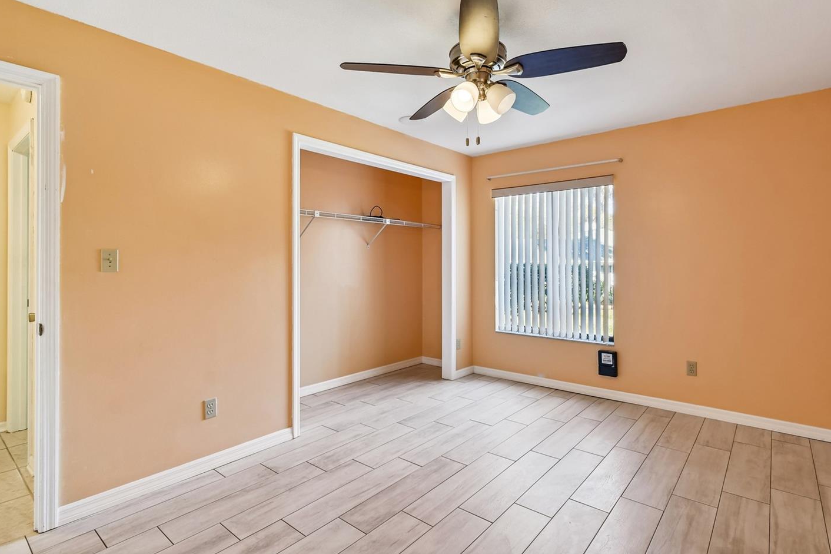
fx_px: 392
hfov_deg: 93.2
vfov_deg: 70.4
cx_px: 436
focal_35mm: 17
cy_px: 266
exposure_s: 1/13
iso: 100
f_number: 7.1
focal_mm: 10
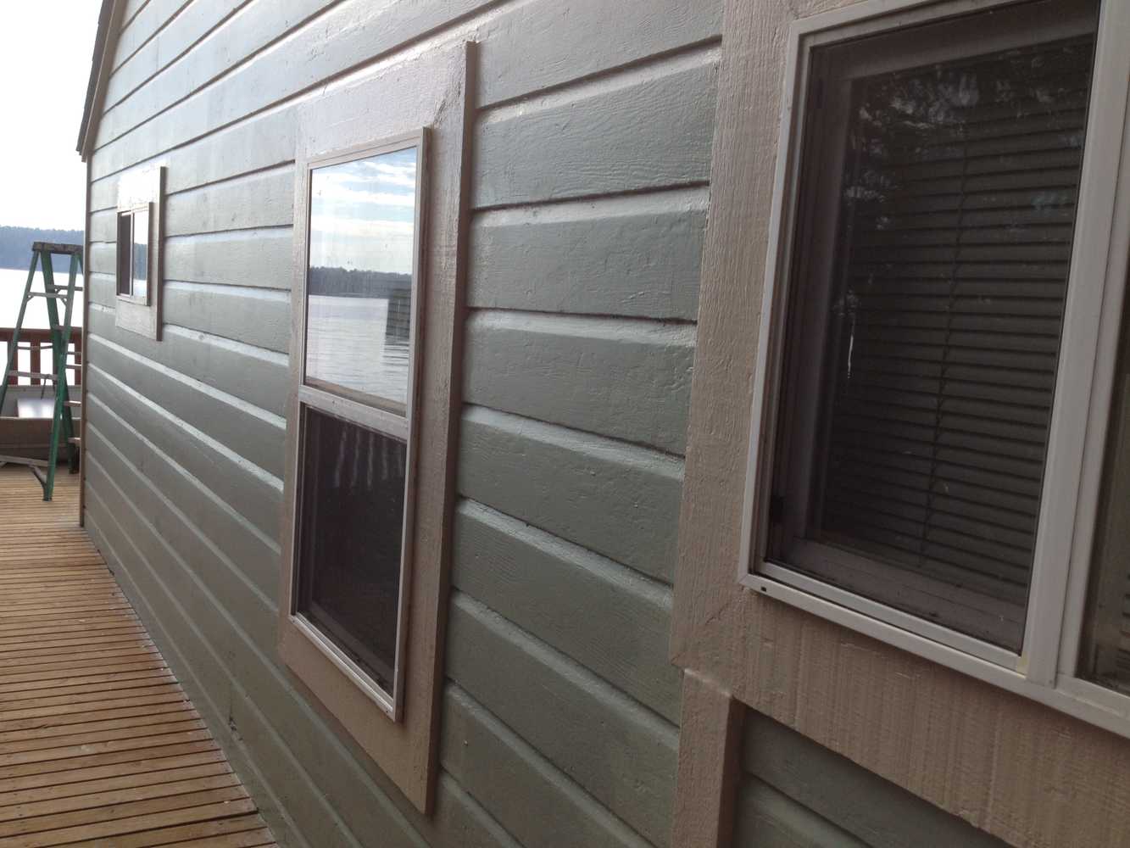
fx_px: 1143
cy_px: 424
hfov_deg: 52.6
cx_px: 565
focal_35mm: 35
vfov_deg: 40.7
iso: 50
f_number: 2.4
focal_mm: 4.28
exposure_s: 1/690
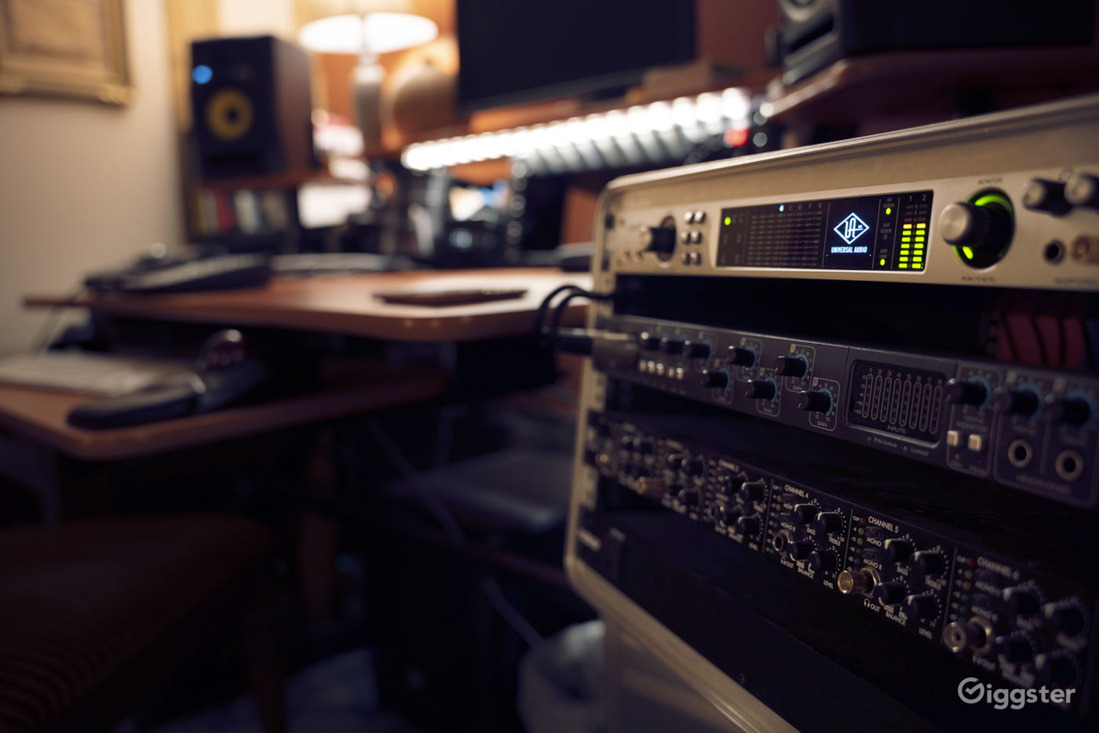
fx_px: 910
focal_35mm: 30
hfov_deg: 62.3
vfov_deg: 43.9
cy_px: 366
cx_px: 550
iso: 100
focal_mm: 29.8
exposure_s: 1/3
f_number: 2.8
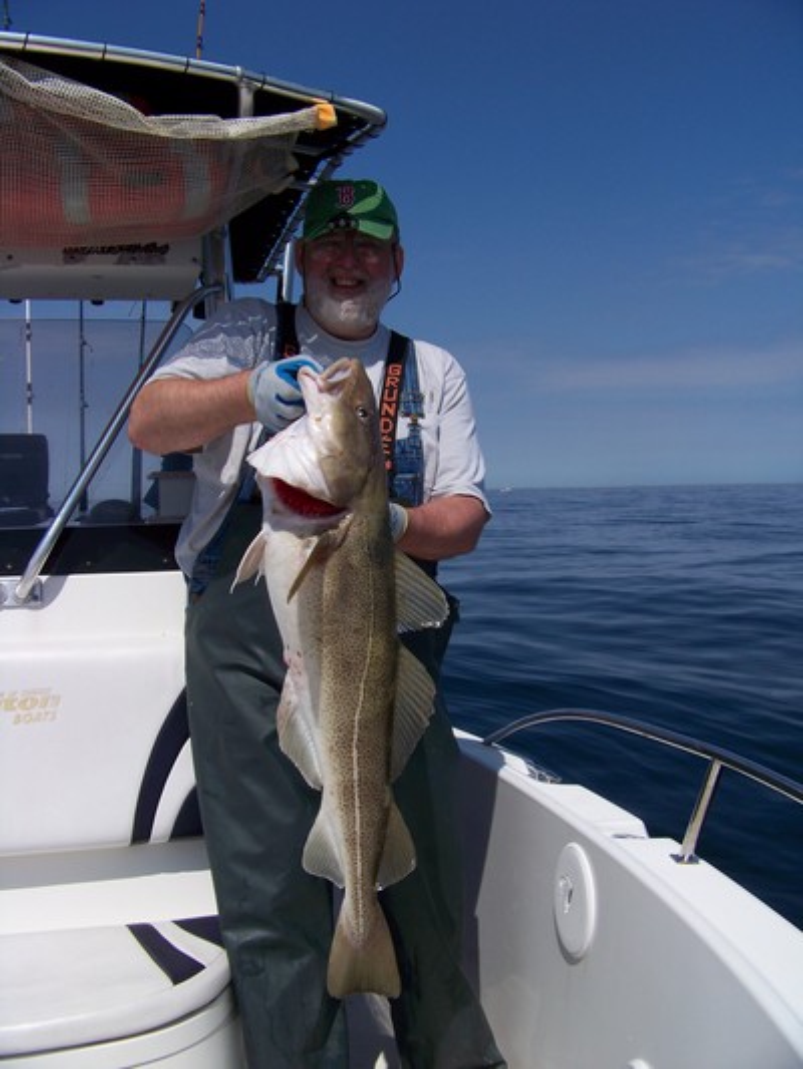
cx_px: 402
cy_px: 534
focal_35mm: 36
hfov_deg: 39.7
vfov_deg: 51.3
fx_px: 1113
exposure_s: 1/1250
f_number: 4
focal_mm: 5.85
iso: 64
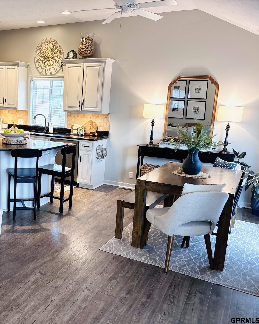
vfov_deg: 52.8
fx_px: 326
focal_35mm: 34
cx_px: 45
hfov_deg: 41.1
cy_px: 162
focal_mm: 5.96
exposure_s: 1/60
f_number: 1.6
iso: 160
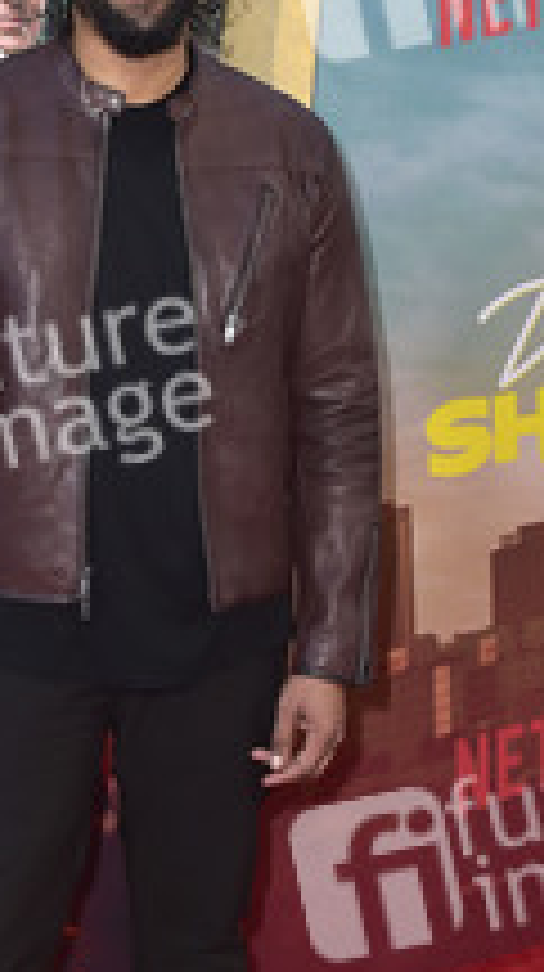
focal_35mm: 68
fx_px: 1749
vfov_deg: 30.8
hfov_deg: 17.5
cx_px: 115
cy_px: 630
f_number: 5.6
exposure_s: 1/250
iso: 500
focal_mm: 35
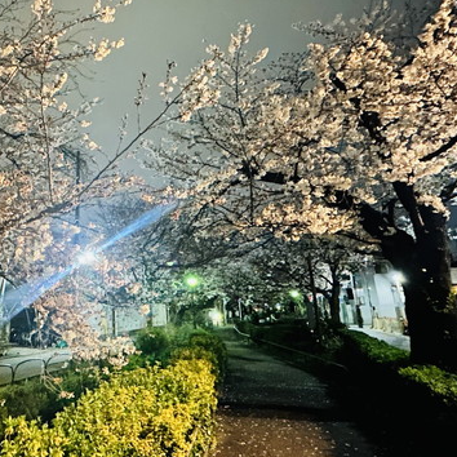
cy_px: 185
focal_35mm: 28
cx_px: 94
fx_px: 418
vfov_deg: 56.9
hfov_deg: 53.6
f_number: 2.2
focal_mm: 2.22
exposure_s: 1/8
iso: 1250
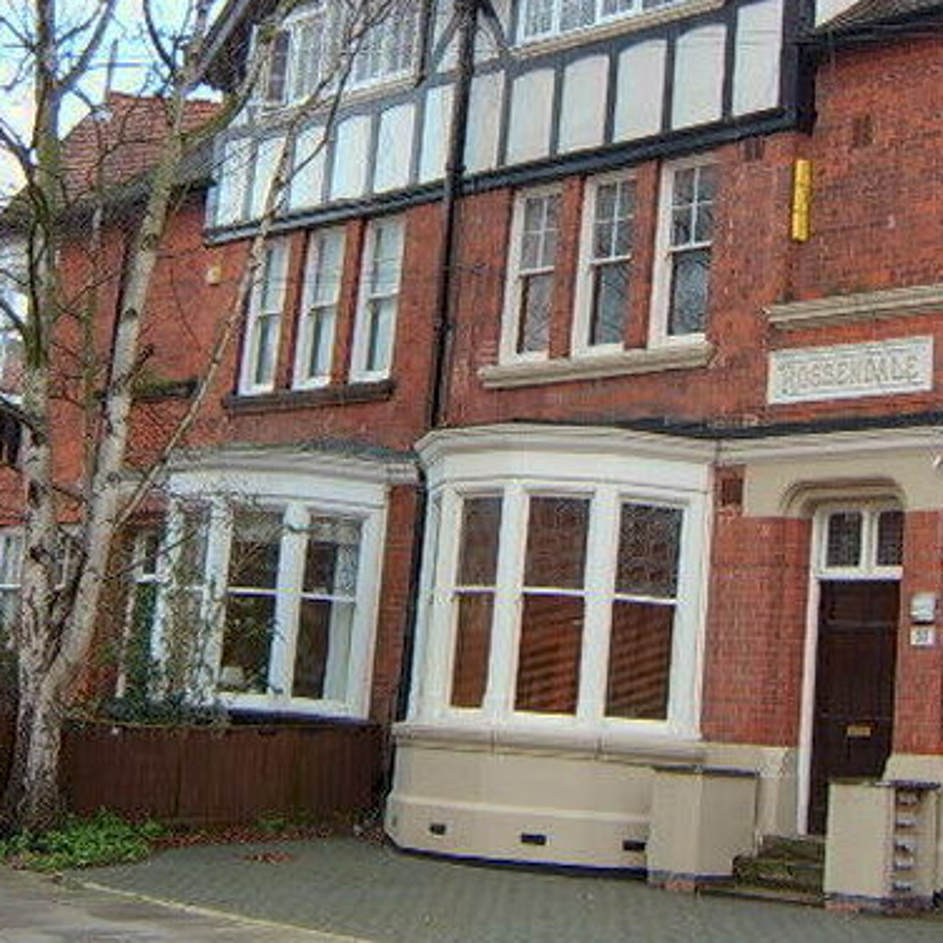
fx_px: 1572
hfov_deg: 32.6
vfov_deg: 33.1
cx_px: 730
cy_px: 300
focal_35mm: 51
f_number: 2.7
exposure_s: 1/92
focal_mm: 8.13
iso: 50
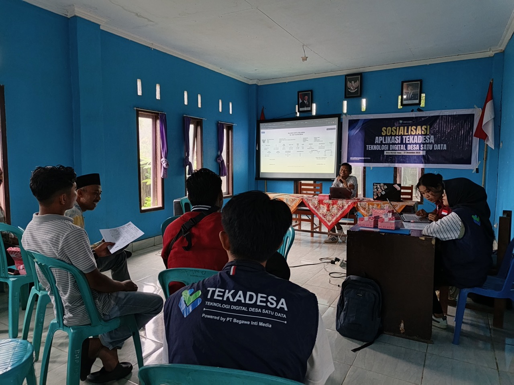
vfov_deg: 58.9
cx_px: 257
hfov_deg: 73.9
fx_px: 342
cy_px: 192
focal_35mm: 23
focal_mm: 5.56
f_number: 1.8
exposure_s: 1/50
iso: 750
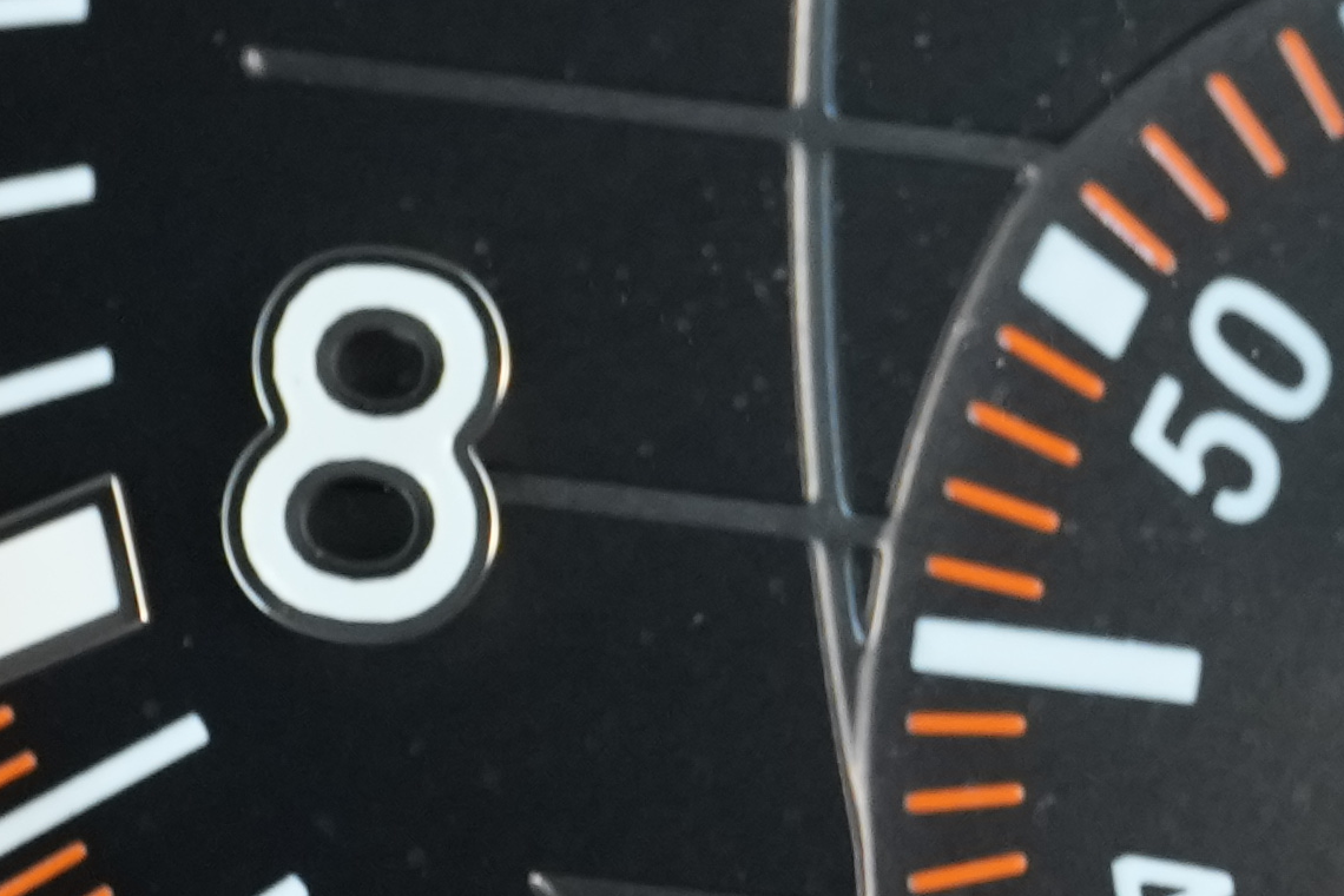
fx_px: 29715
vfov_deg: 1.7
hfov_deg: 2.6
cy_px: -44
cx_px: 2377
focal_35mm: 796
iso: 1250
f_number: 4
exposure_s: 1/30
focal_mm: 105
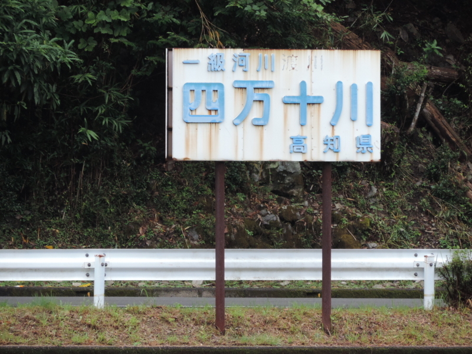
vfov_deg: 2.5
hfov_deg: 3.3
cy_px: 177
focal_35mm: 600
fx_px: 8181
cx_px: 236
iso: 400
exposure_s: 1/160
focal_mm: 107
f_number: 4.9
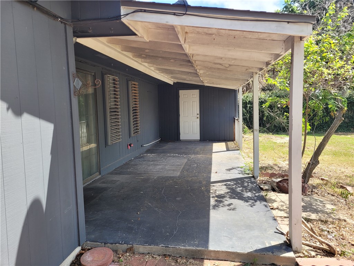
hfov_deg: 67.3
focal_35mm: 26
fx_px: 266
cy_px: 133
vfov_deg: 53.1
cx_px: 177
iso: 40
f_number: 1.8
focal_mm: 5.4
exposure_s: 1/624
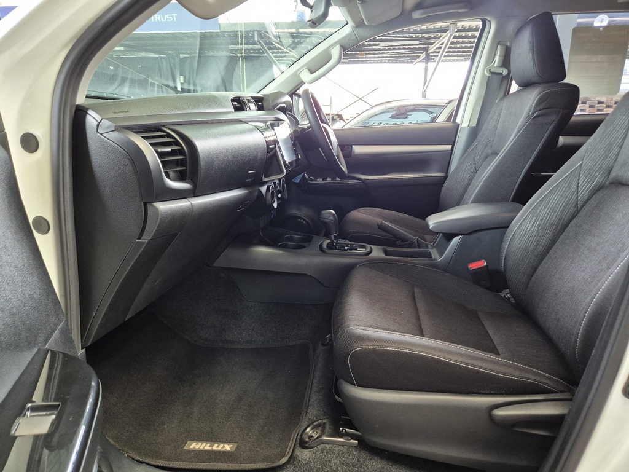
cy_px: 236
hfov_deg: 73.9
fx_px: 418
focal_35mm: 23
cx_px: 314
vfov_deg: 58.9
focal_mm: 5.4
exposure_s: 1/100
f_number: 1.8
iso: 640
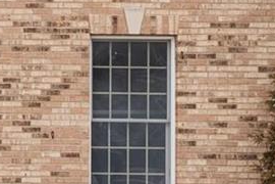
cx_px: -339
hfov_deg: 8.9
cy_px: 67
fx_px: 1627
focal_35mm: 213
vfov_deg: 6.4
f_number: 8
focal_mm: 18
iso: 400
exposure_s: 1/500
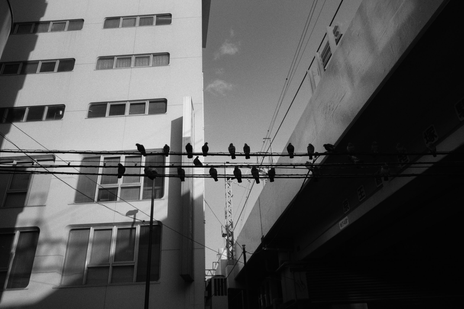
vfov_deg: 46.4
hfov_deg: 65.5
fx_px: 361
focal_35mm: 28
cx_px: 232
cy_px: 154
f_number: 13
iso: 400
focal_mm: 18.3
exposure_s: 1/250
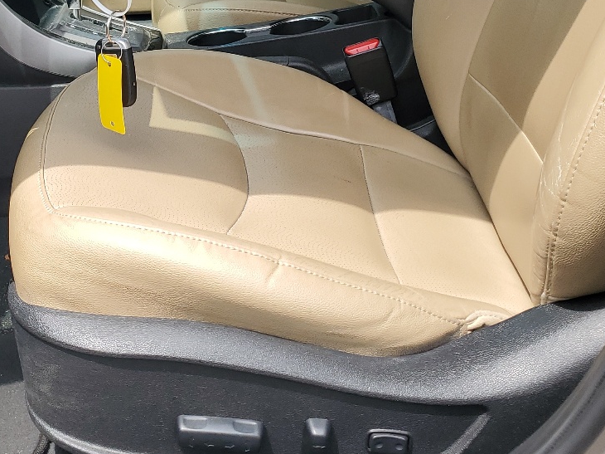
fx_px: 996
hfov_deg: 32.8
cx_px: 121
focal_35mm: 57
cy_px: 8
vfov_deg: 24.6
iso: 50
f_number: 1.5
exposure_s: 1/2000
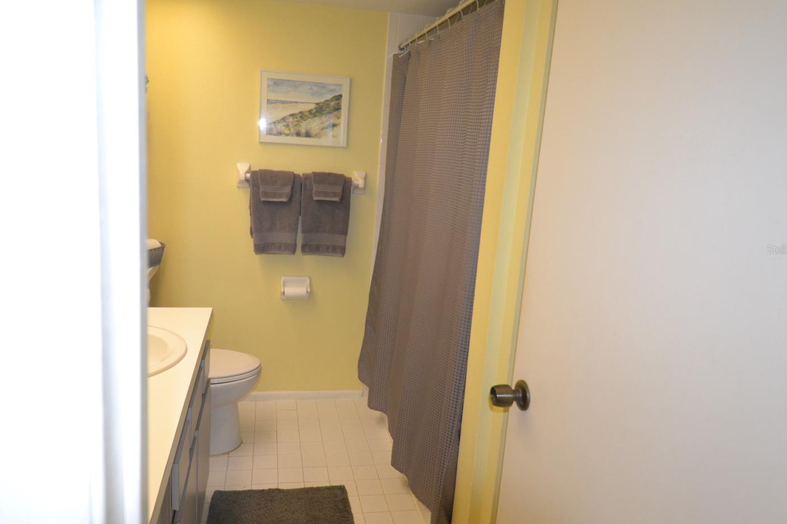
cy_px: 249
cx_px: 368
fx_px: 525
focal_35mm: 24
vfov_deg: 53.1
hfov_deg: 73.7
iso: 900
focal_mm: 14
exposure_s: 1/60
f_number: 4
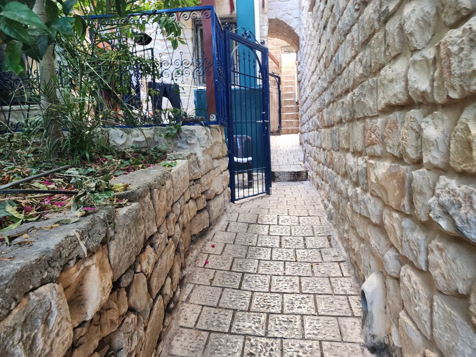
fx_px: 316
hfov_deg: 73.9
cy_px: 178
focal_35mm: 23
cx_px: 238
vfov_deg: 58.9
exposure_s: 1/100
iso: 640
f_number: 1.8
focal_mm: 6.4
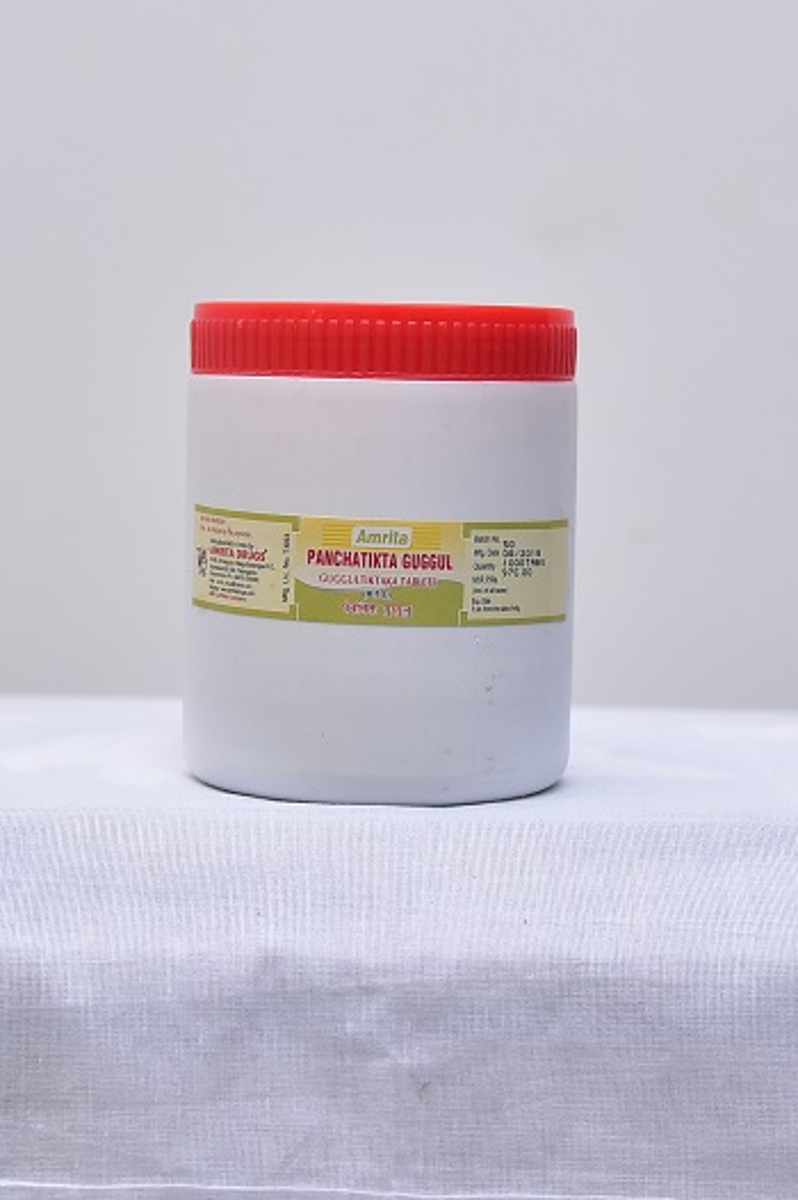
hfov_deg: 33.4
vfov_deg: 48.5
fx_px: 1332
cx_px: 399
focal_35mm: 40
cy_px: 600
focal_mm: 40
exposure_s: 1/125
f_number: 4
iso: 1250
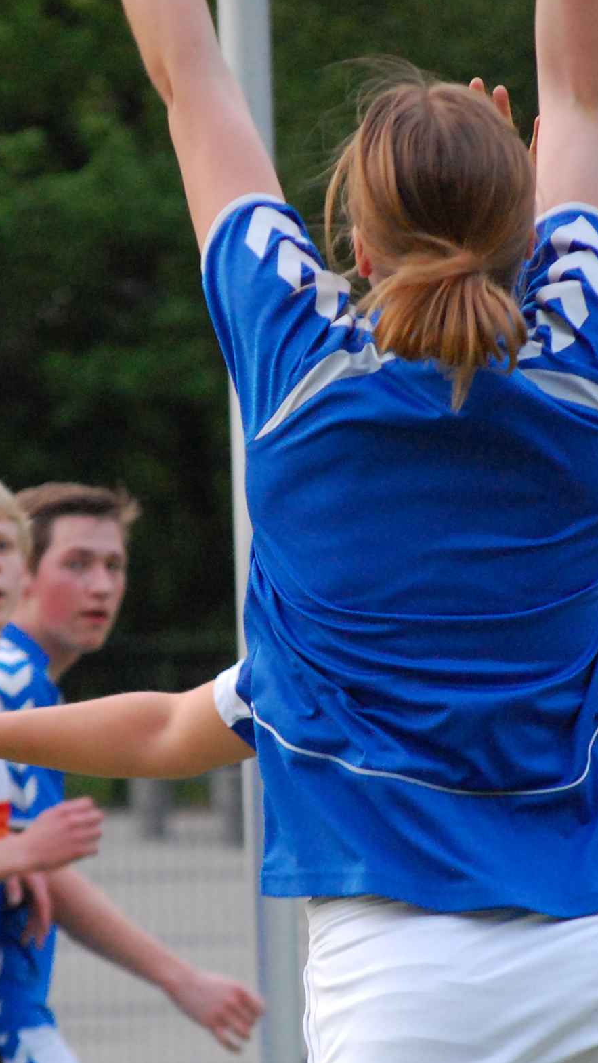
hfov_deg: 4.9
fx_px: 7007
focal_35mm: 249
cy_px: 645
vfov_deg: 8.7
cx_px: 324
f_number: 5
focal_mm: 125
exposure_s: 1/400
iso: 1600
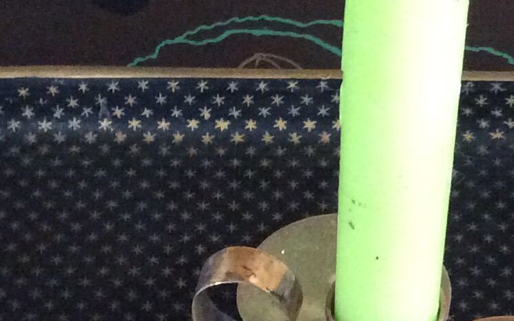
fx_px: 1653
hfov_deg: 17.6
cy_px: 308
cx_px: 374
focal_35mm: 118
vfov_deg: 11.0
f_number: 2.4
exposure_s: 1/17
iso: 500
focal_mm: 3.3
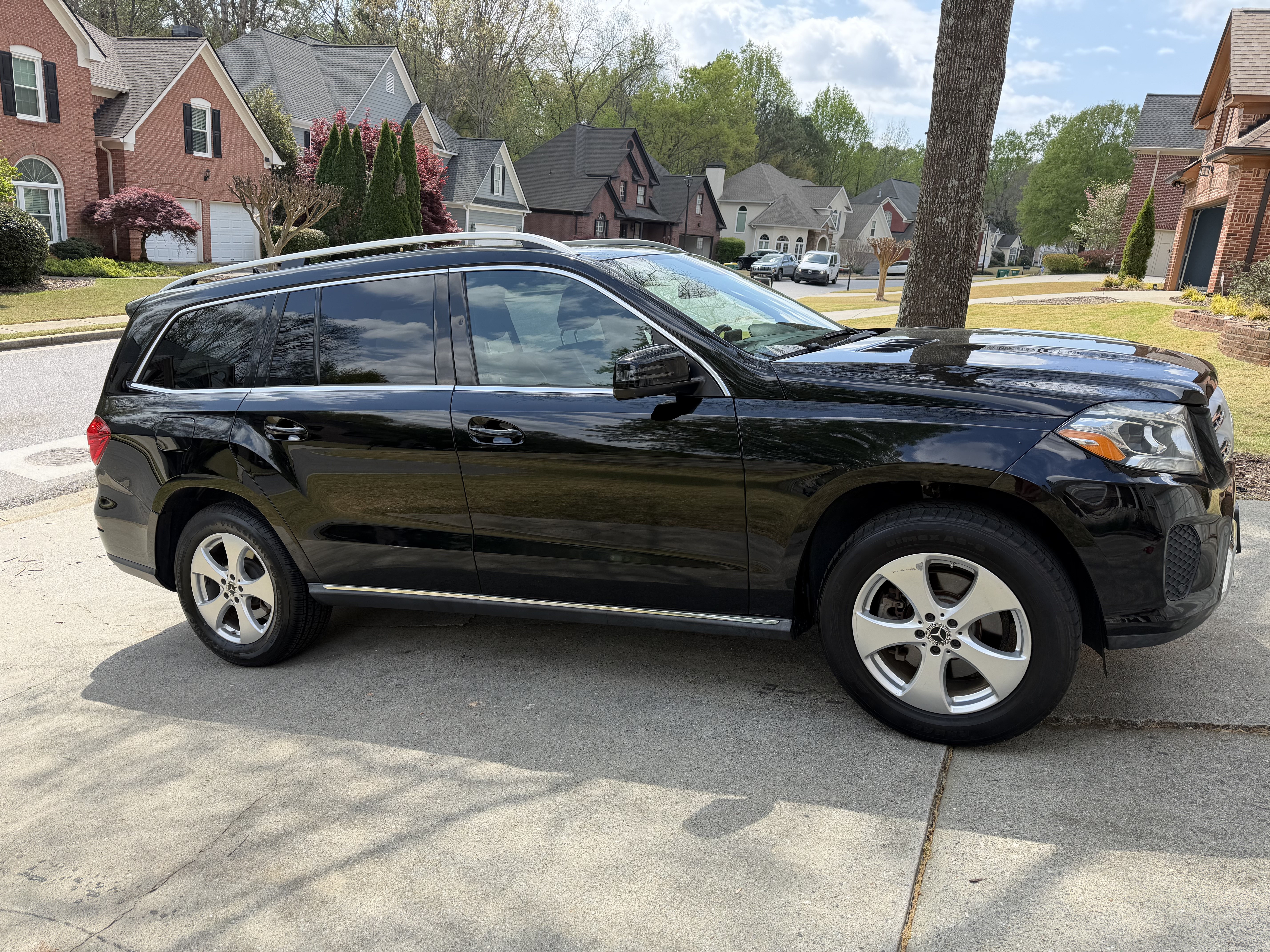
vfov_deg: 56.8
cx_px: 635
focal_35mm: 24
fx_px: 881
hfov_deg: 71.6
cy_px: 476
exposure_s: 1/1385
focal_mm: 6.76
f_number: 1.78
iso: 80
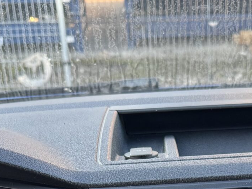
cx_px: 225
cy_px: 309
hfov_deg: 22.0
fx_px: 634
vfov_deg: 15.3
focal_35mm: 87
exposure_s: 1/100
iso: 200
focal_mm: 6.76
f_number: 1.78
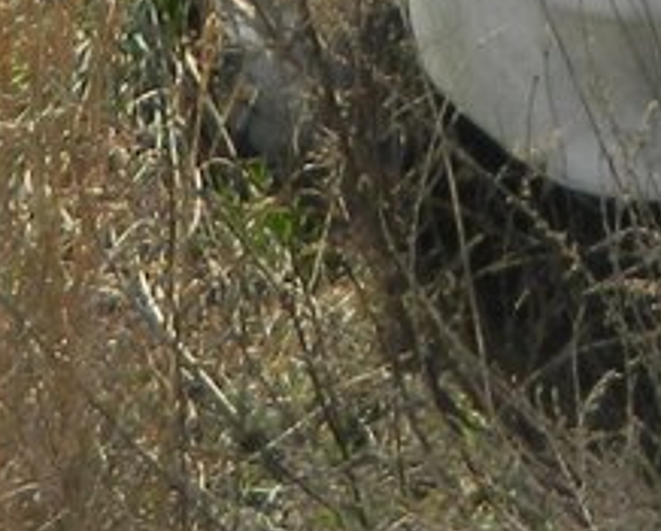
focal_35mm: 169
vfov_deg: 7.7
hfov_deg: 11.0
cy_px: -1188
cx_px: 948
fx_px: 3311
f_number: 8.7
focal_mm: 4.5
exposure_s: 1/160
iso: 80
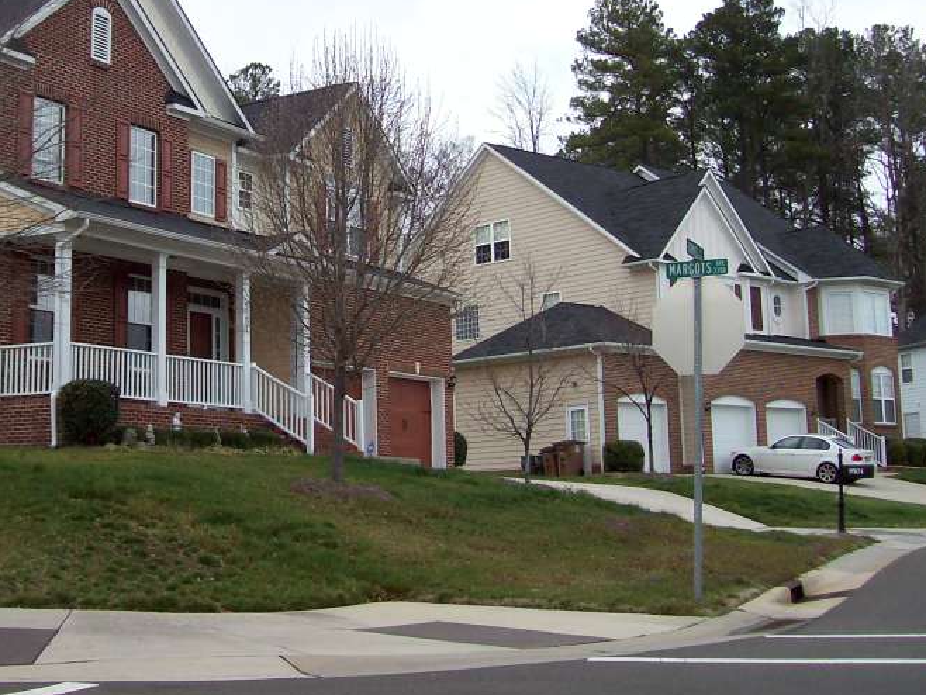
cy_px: 163
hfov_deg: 33.9
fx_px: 1499
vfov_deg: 25.8
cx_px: 290
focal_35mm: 56
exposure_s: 1/822
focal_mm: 6
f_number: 2.7
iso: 80
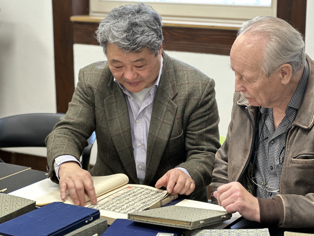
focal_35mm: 83
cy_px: 114
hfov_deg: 23.6
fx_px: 753
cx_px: 169
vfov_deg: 17.8
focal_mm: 9
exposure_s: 1/40
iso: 160
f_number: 2.8
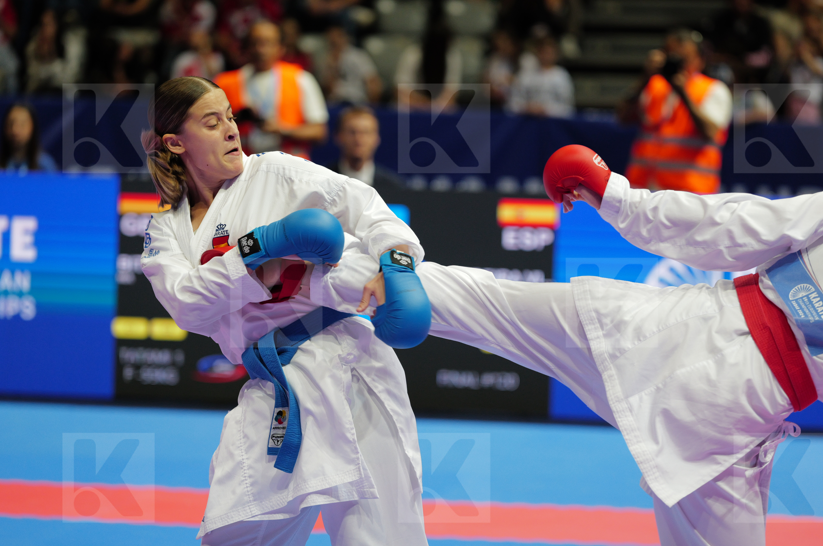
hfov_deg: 12.1
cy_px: 303
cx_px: 444
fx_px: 3880
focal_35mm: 170
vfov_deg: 8.0
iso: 1600
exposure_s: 1/1000
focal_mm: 138
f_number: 2.8
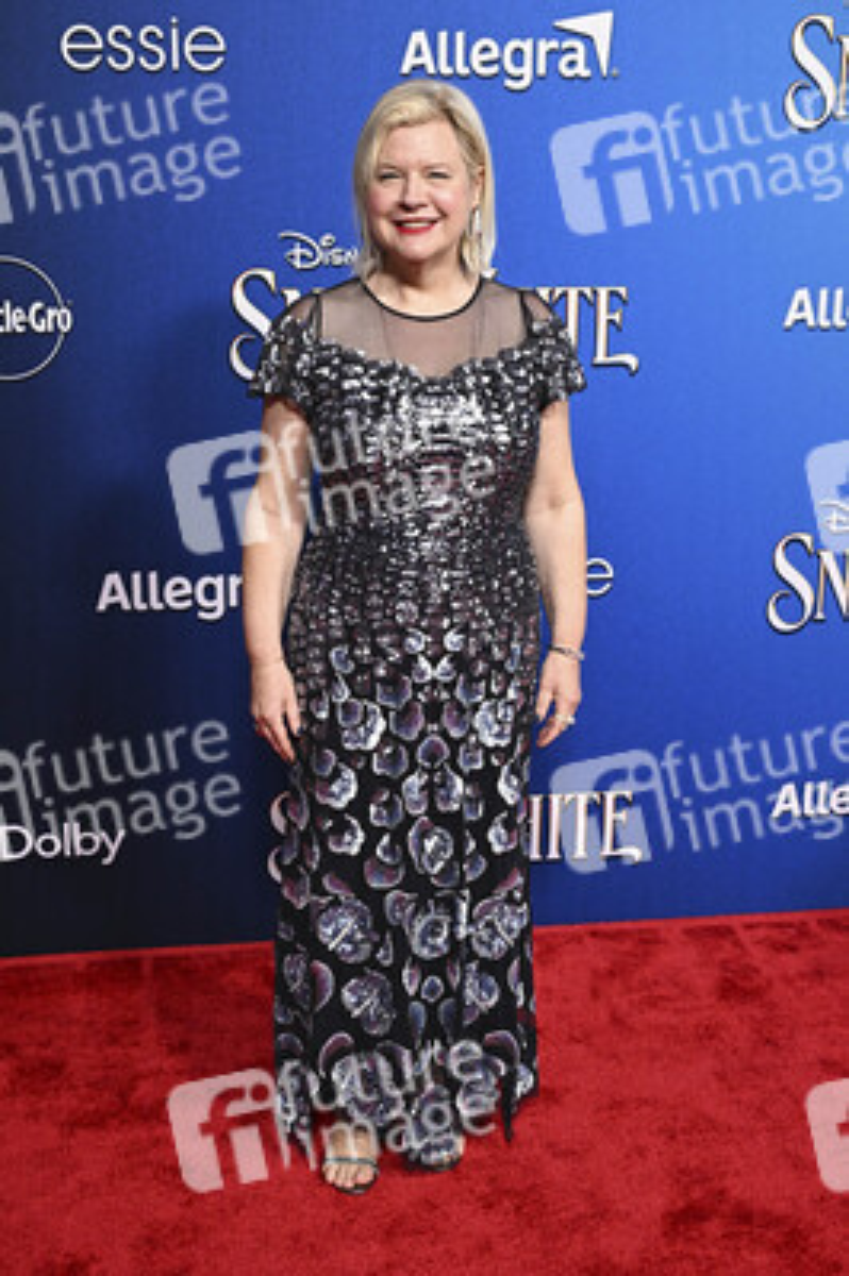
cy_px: 638
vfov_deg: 43.6
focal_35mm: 45
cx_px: 424
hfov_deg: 29.8
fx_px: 1595
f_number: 4.5
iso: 3200
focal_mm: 45
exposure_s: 1/250
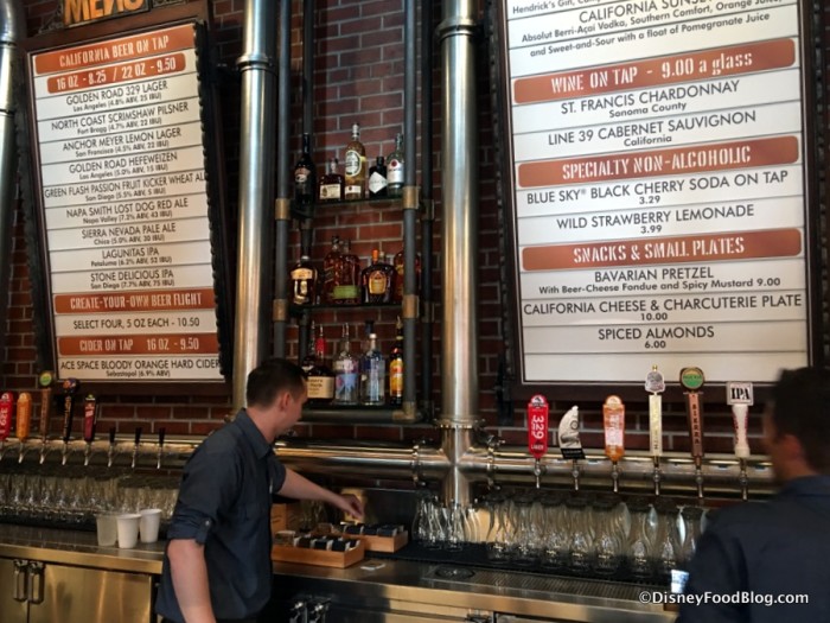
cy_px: 312
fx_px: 695
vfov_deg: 48.2
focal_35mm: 29
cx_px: 415
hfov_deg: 61.7
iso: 80
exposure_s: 1/15
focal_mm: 4.15
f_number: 2.2
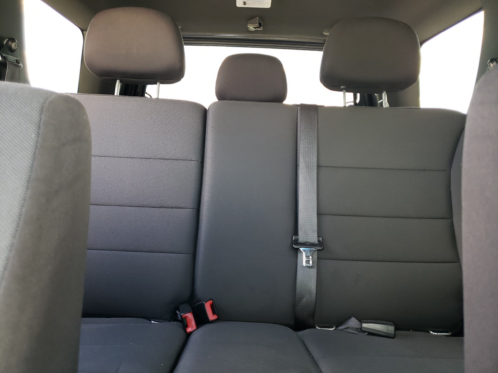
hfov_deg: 67.3
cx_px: 249
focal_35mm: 26
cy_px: 186
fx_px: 374
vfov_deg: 53.1
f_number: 1.5
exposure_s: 1/60.2
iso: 107
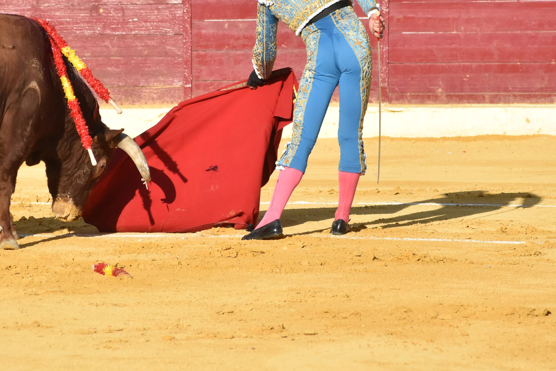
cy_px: 130
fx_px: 6965
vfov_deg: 3.0
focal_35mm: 451
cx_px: 203
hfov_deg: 4.6
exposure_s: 1/3200
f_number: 7.1
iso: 800
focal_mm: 180
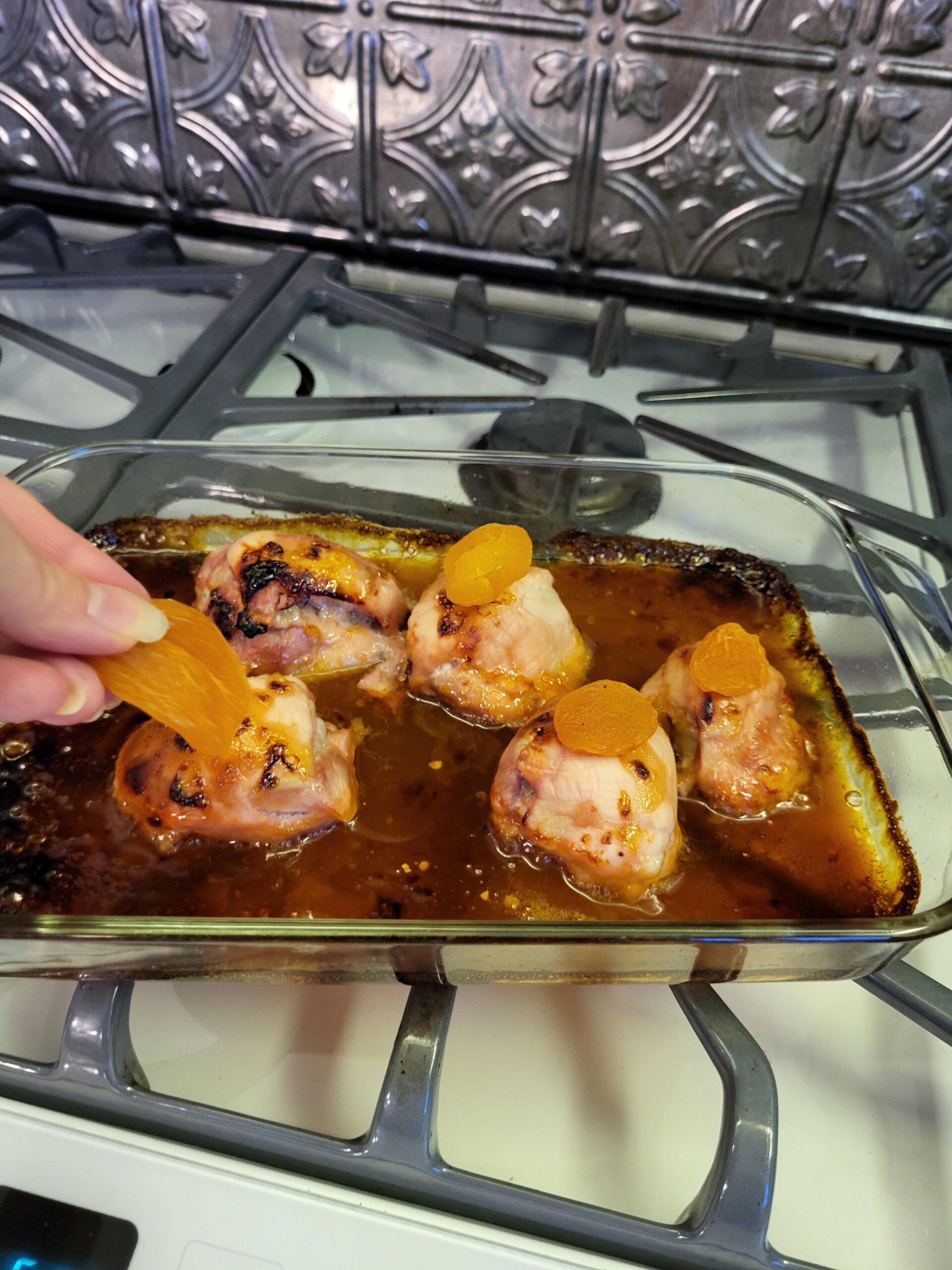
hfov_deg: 53.1
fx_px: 953
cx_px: 476
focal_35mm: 26
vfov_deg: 67.3
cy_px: 635
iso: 640
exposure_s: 1/30
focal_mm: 5.4
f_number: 1.8
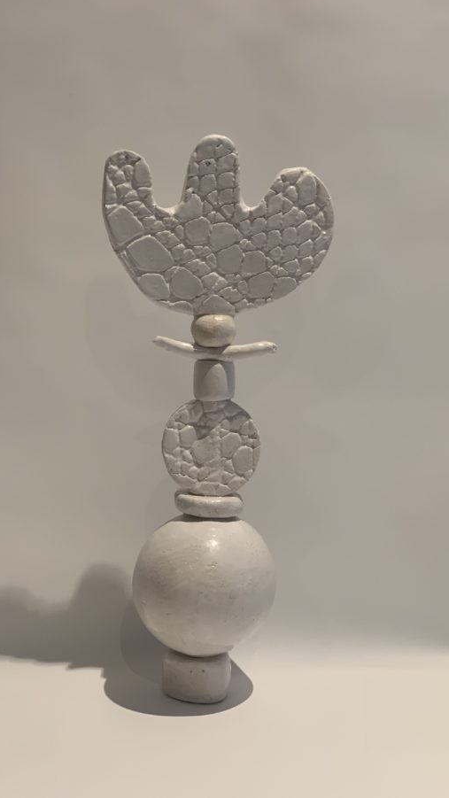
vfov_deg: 36.6
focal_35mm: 57
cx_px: 214
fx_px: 1206
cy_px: 397
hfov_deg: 21.1
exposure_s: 1/50
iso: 64
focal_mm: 6
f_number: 2.4
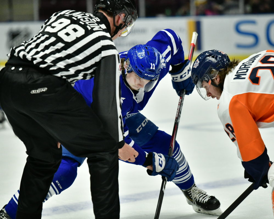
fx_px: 1606
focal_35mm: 198
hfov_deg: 9.8
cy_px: 109
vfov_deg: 7.8
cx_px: 143
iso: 2000
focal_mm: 175
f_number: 3.2
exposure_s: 1/1600
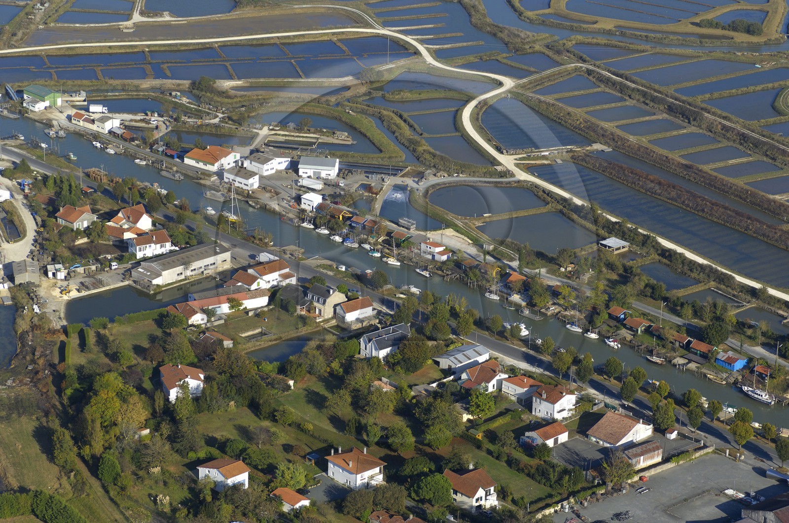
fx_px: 2298
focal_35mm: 105
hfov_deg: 19.5
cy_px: 262
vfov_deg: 13.0
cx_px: 394
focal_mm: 70
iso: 100
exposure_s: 1/640
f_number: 5
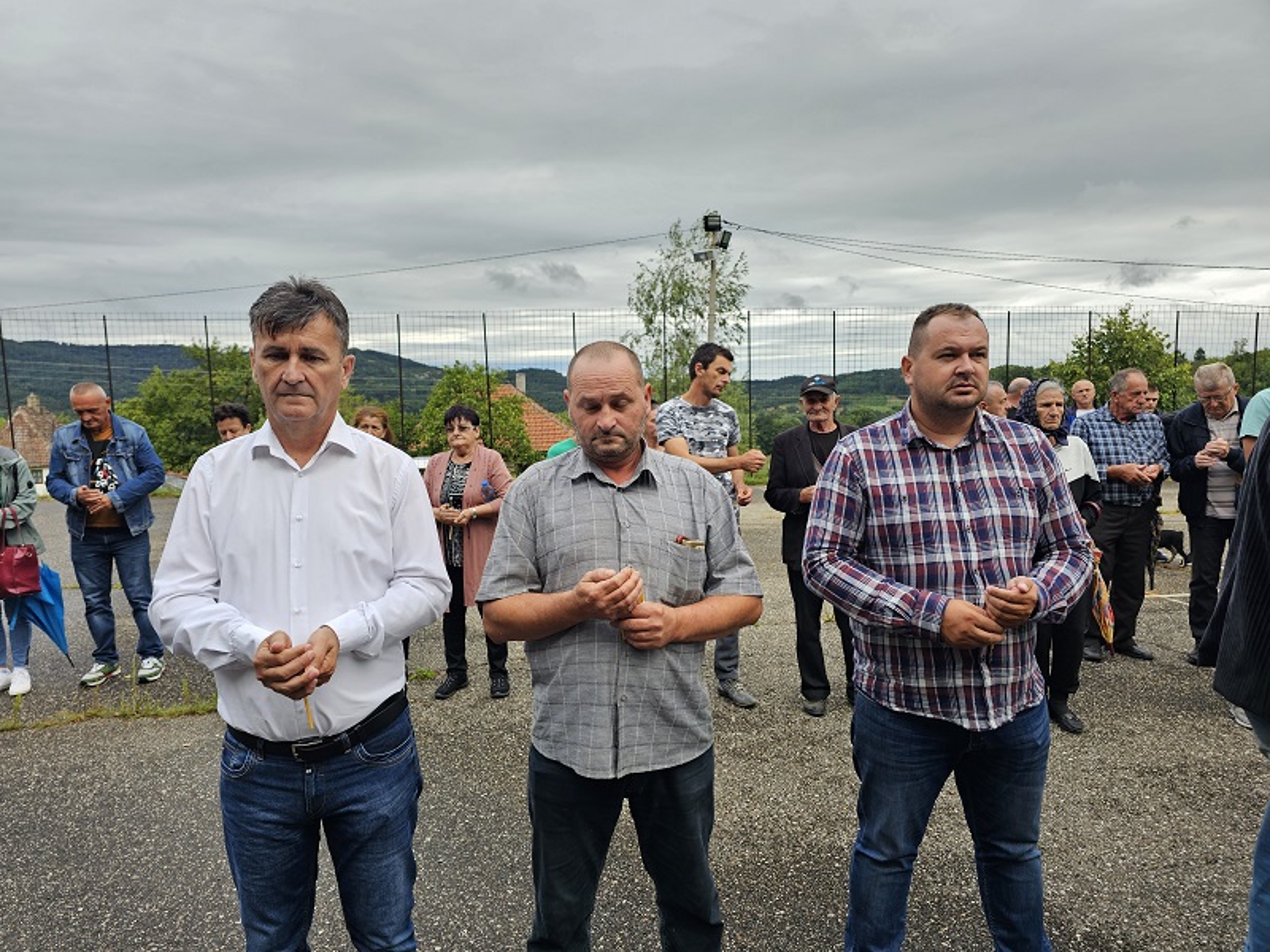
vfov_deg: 58.9
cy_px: 476
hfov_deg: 73.9
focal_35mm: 23
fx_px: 844
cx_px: 635
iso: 16
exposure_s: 1/180
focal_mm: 6.3
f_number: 1.7
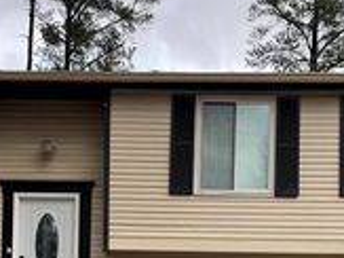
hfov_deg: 24.4
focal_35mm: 80
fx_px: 794
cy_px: 295
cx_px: 137
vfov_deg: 17.7
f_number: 1.6
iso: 32
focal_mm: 4.2
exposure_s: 1/415
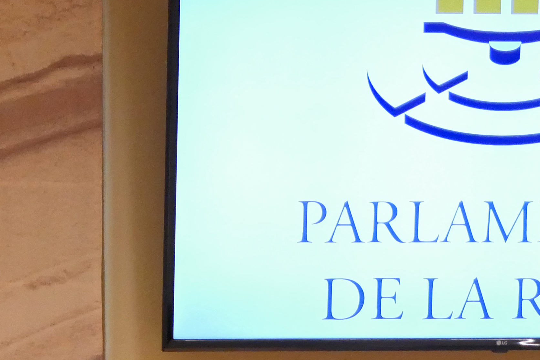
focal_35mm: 307
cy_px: 531
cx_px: -34
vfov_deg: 4.5
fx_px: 4605
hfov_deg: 6.7
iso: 1600
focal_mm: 34.7
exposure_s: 1/125
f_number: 4.3
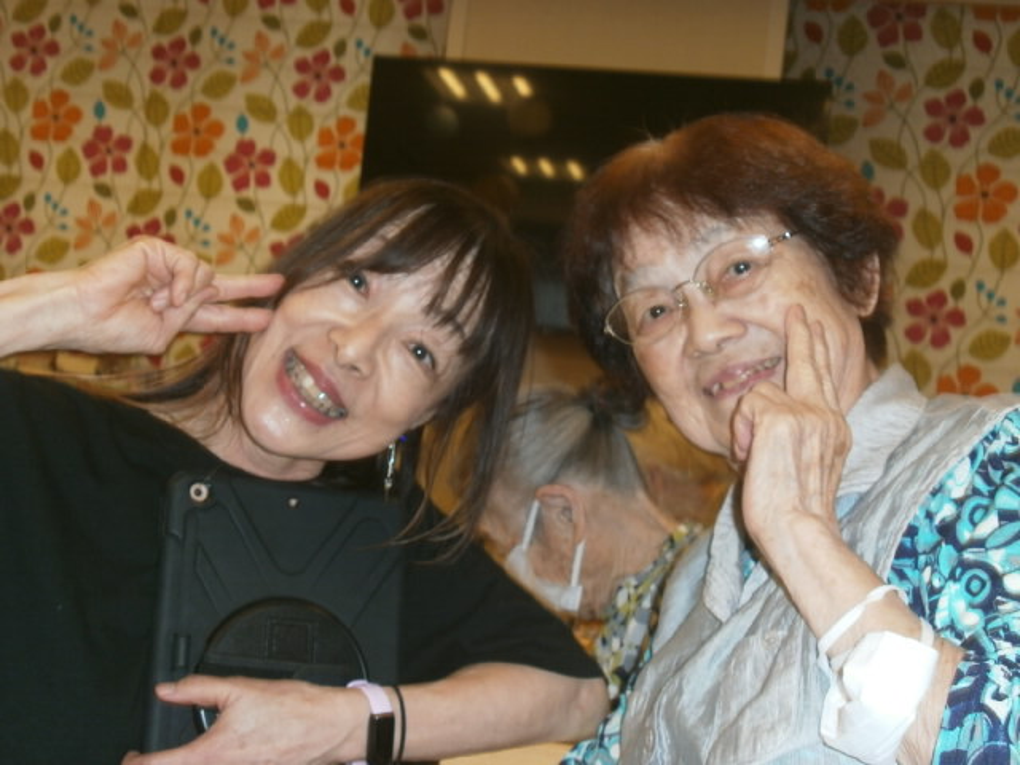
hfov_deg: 41.2
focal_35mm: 46
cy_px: 382
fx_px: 1355
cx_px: 510
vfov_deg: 31.5
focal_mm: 8.1
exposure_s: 1/40
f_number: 3.8
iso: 100
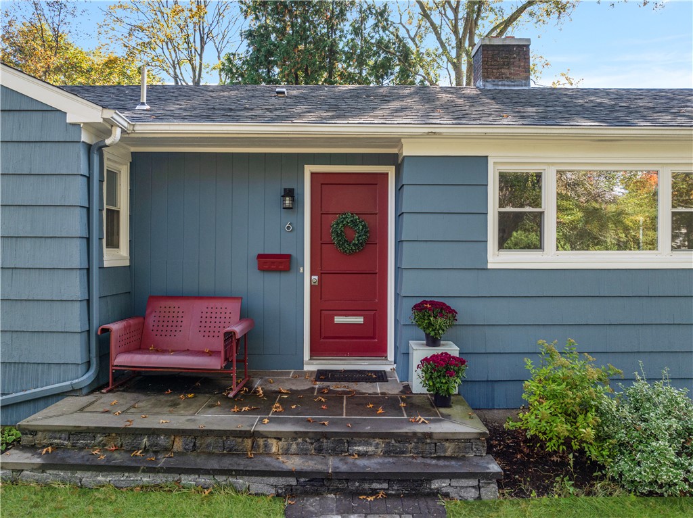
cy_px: 259
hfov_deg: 71.6
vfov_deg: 56.7
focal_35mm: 24
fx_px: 480
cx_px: 346
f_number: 5
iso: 200
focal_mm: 12.29
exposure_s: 1/60
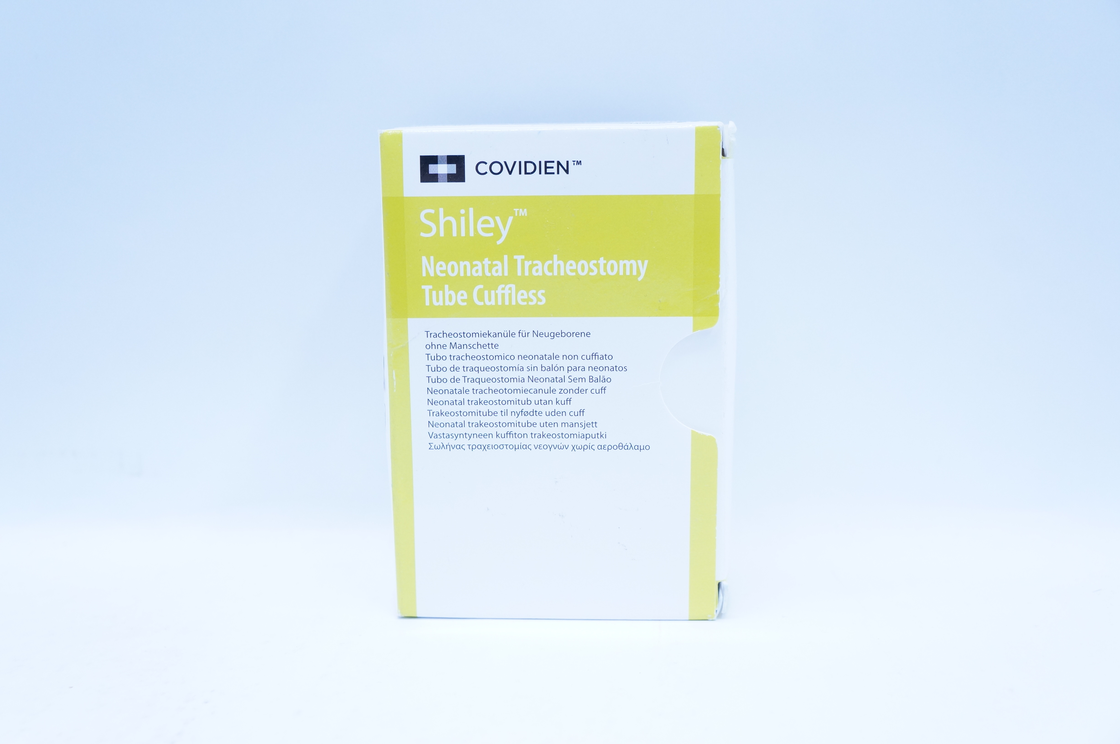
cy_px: 372
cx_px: 560
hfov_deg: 53.2
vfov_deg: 36.8
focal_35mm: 36
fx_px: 1119
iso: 800
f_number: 4.5
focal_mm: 24
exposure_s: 1/200
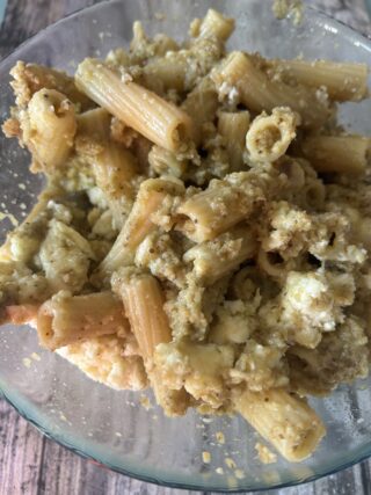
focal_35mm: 26
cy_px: 248
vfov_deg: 67.3
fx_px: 372
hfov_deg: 53.0
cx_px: 186
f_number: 1.5
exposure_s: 1/121
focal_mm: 5.7
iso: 64
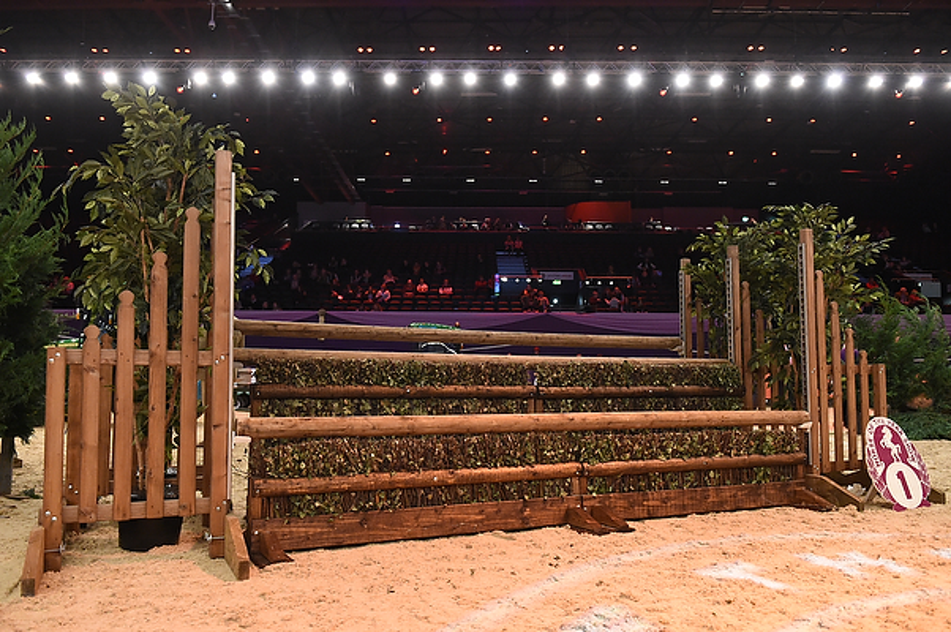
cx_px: 476
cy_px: 316
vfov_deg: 44.9
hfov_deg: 63.7
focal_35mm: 29
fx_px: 765
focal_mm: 29
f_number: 4
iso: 6400
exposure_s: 1/250
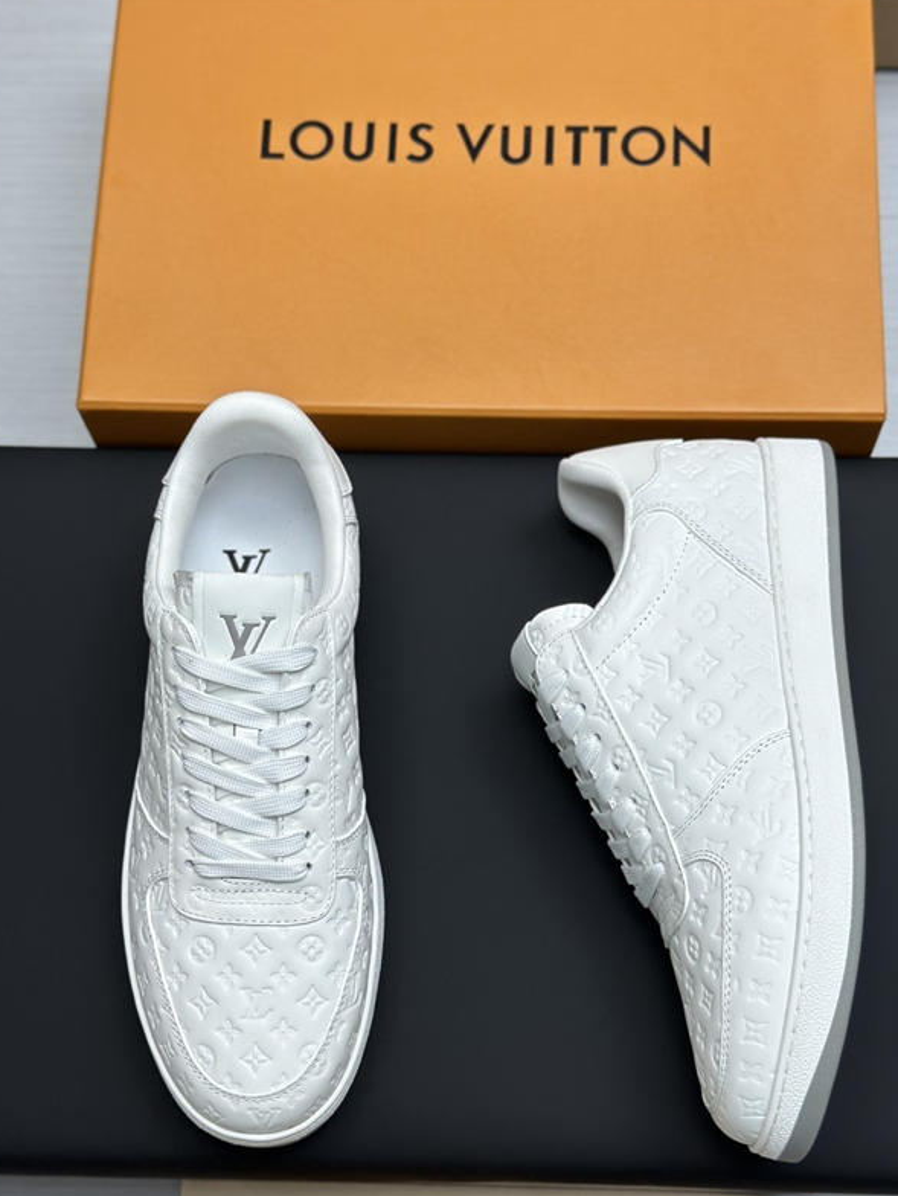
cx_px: 473
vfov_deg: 36.1
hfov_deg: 27.5
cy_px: 656
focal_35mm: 53
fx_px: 1831
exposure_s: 1/100
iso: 80
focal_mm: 6.86
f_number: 1.78
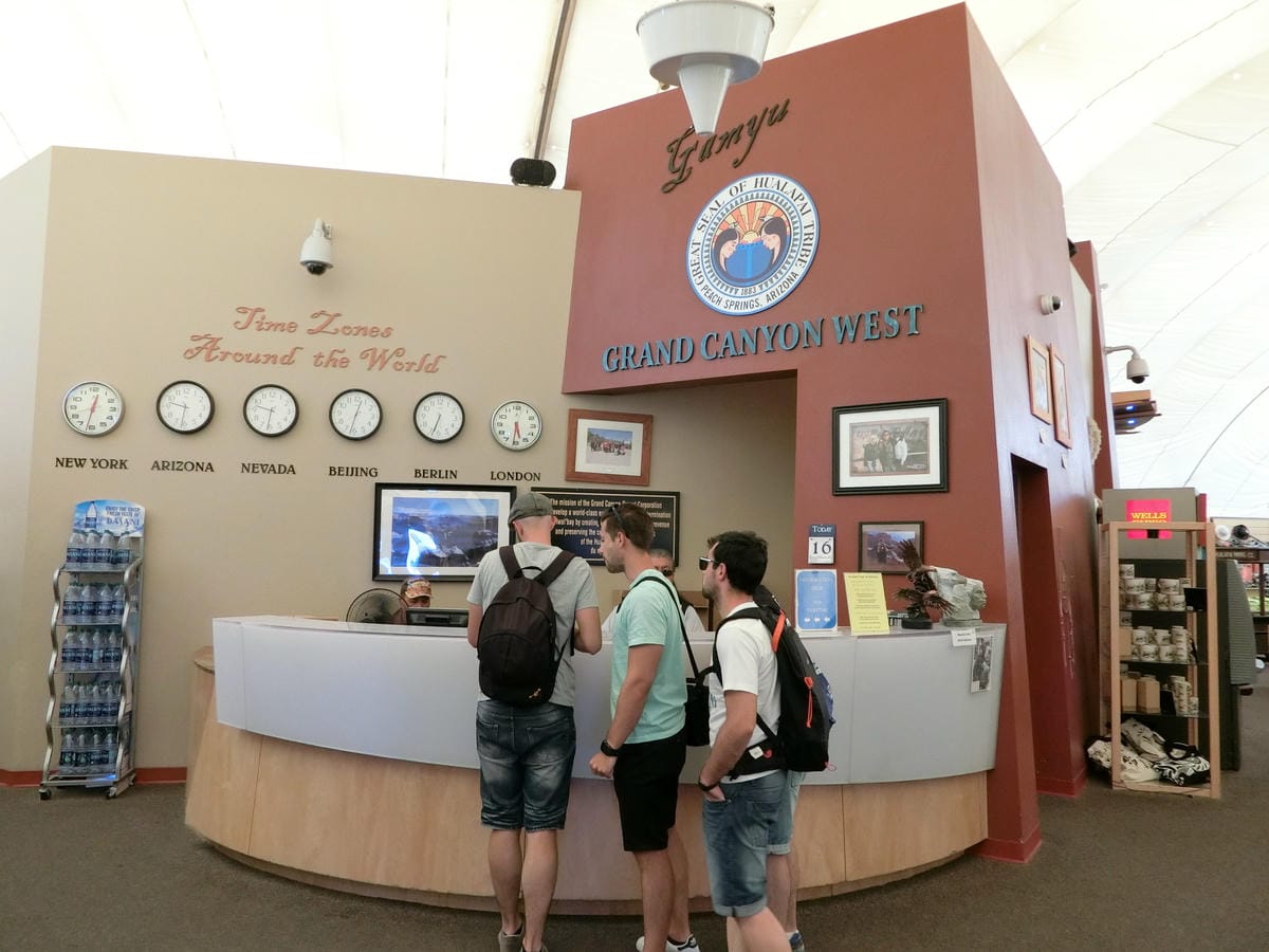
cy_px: 476
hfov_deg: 69.4
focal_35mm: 25
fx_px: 916
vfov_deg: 54.9
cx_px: 634
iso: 400
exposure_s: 1/80
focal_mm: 5.4
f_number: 2.8
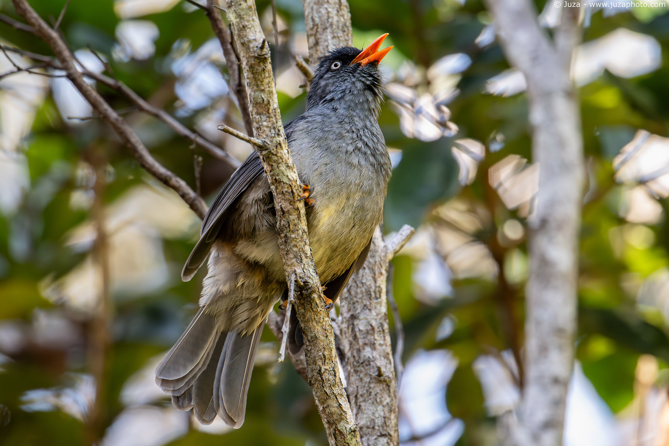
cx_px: 334
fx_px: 14866
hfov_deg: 2.6
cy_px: 223
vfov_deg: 1.7
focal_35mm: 800
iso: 6400
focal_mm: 800
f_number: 9
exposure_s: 1/400
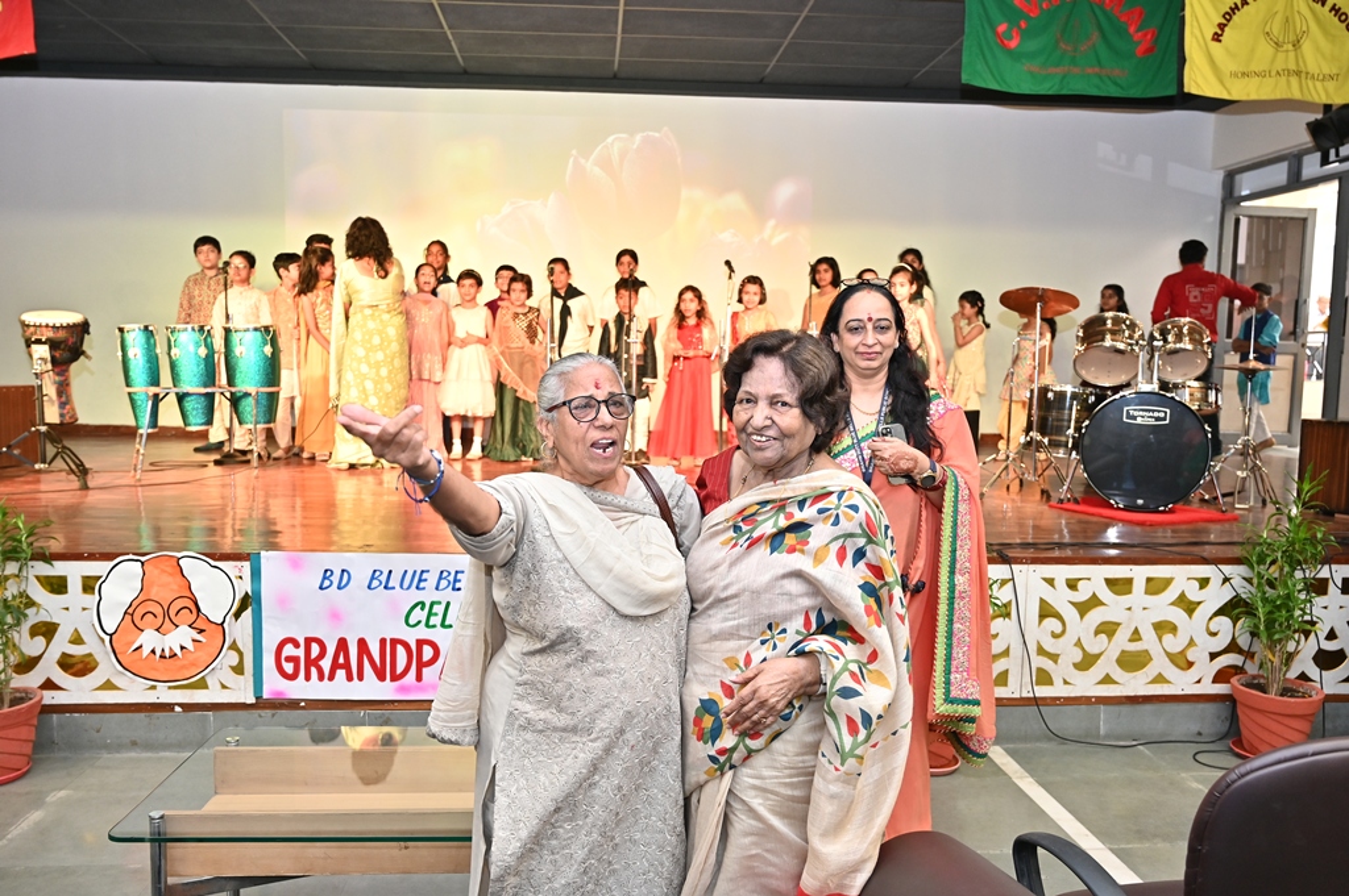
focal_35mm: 28
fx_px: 1067
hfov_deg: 64.6
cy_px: 448
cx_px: 674
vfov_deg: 45.6
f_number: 4
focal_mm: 28.5
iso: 800
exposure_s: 1/100
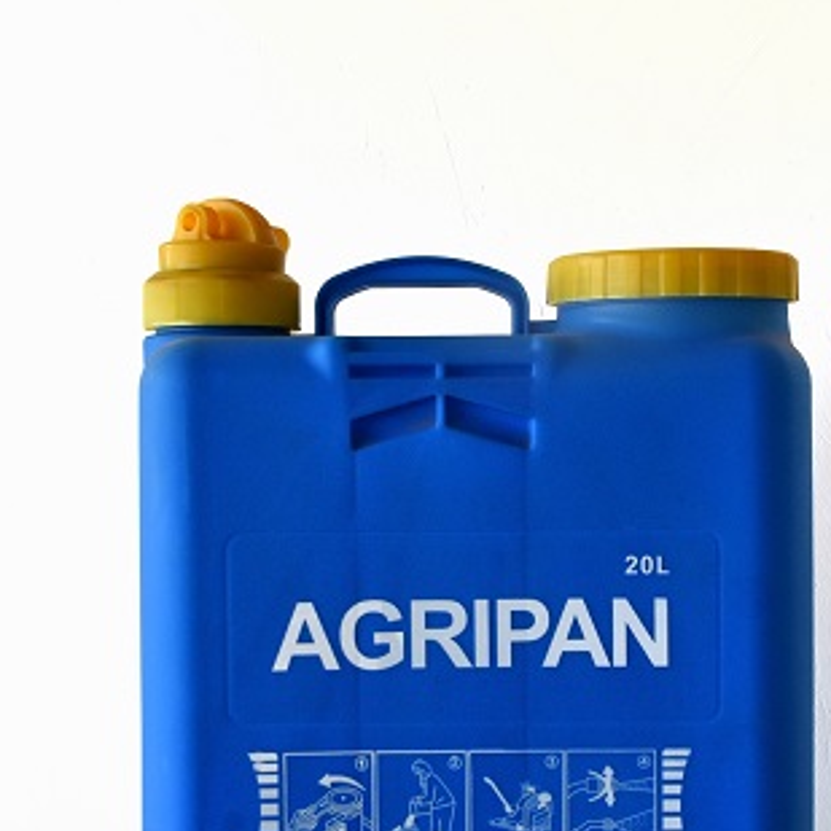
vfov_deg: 25.6
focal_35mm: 67
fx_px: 1815
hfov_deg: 25.8
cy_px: 562
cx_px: 465
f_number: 7.1
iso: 800
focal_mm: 27
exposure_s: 1/200
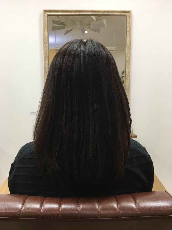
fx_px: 192
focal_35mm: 29
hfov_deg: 48.2
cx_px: 86
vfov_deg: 61.7
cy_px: 115
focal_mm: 4.15
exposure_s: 1/30
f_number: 2.2
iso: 40
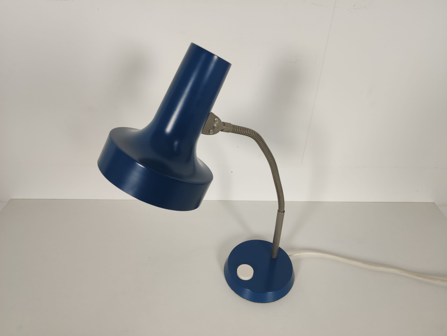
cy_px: 168
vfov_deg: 53.1
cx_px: 224
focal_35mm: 26
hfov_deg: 67.3
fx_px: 336
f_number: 1.75
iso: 150
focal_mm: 4.75
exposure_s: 1/100
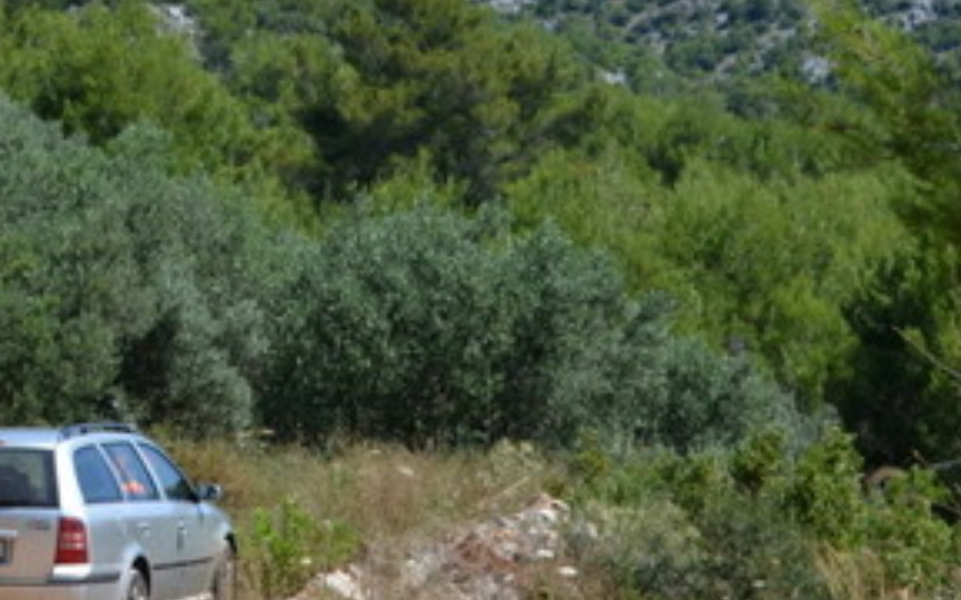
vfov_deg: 11.0
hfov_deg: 16.9
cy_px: 193
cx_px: -150
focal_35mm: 119
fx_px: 3117
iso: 100
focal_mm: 28
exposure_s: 1/200
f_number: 7.1
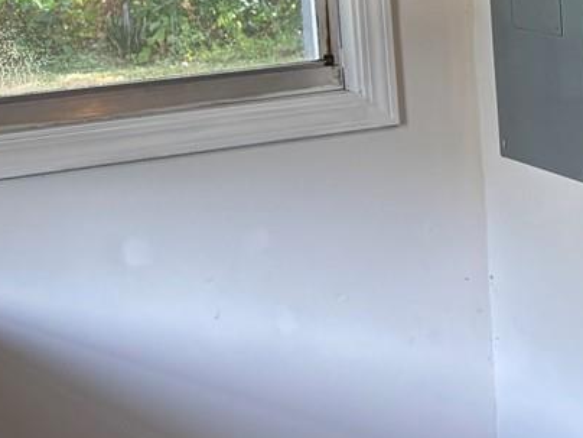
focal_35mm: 103
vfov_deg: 14.2
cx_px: 1088
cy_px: 27
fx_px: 1735
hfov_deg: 15.9
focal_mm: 5.96
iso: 160
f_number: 1.6
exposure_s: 1/60
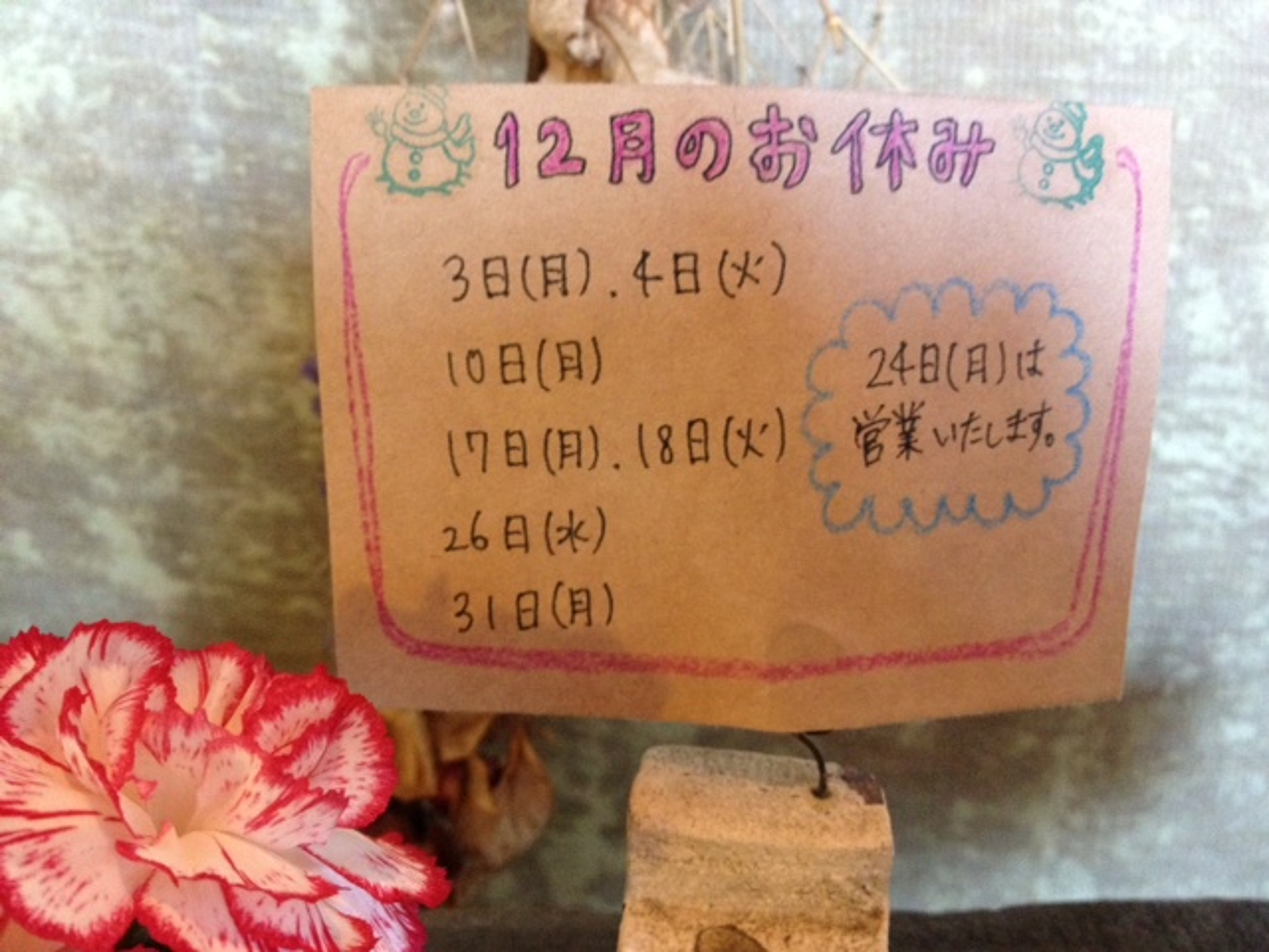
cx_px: 634
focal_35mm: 35
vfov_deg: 40.7
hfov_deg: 52.6
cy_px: 476
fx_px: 1283
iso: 400
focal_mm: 4.28
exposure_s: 1/20
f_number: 2.4
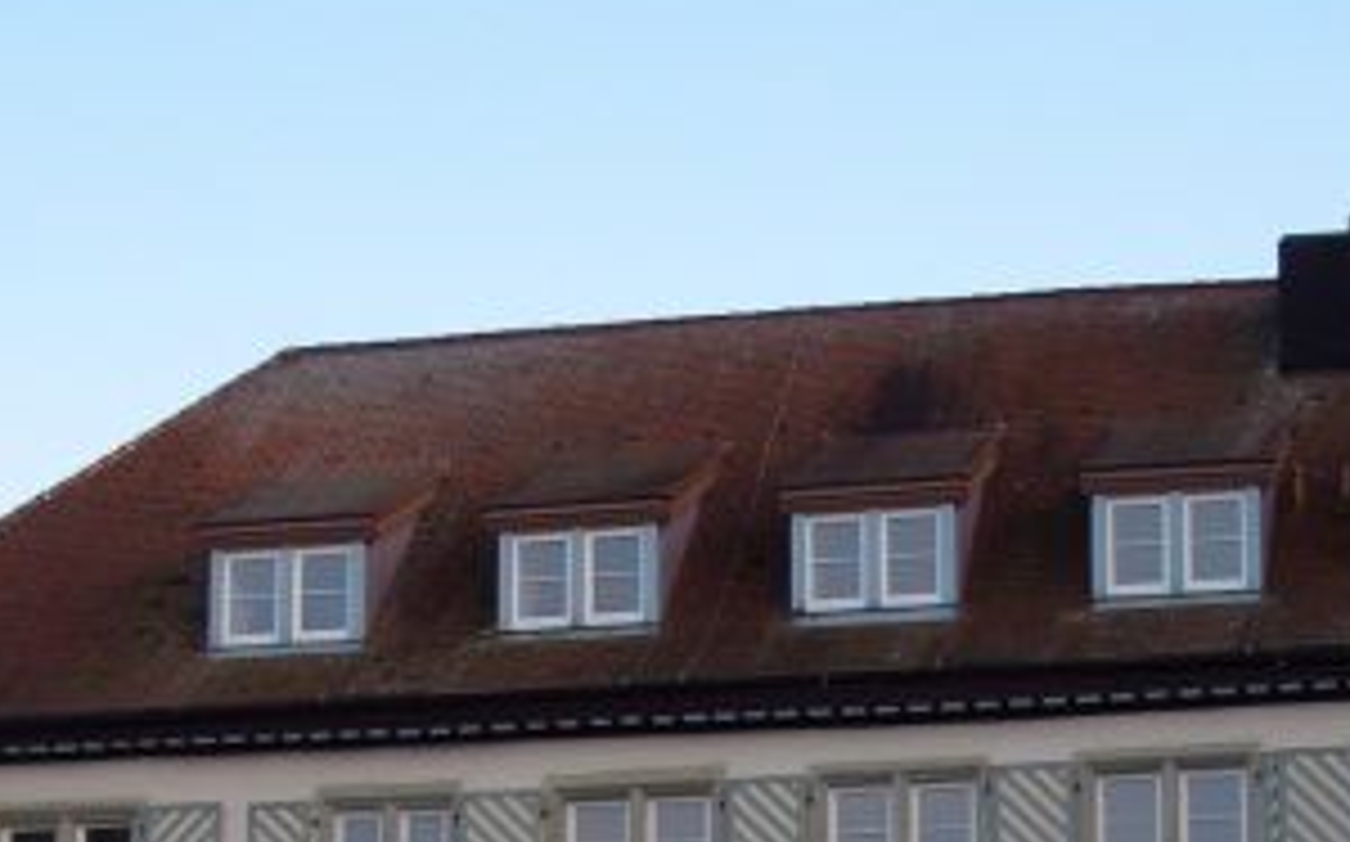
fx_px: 4265
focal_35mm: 116
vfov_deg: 10.9
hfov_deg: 17.9
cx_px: 900
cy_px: 1216
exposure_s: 1/100
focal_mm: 6.8
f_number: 2.8
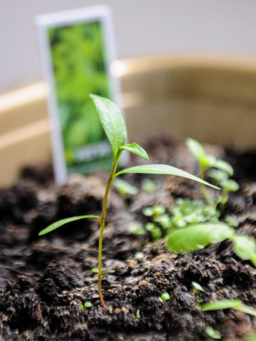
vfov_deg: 11.5
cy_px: 152
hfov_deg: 8.6
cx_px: 129
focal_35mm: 173
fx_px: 1701
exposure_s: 1/250
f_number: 5.6
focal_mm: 105
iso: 250
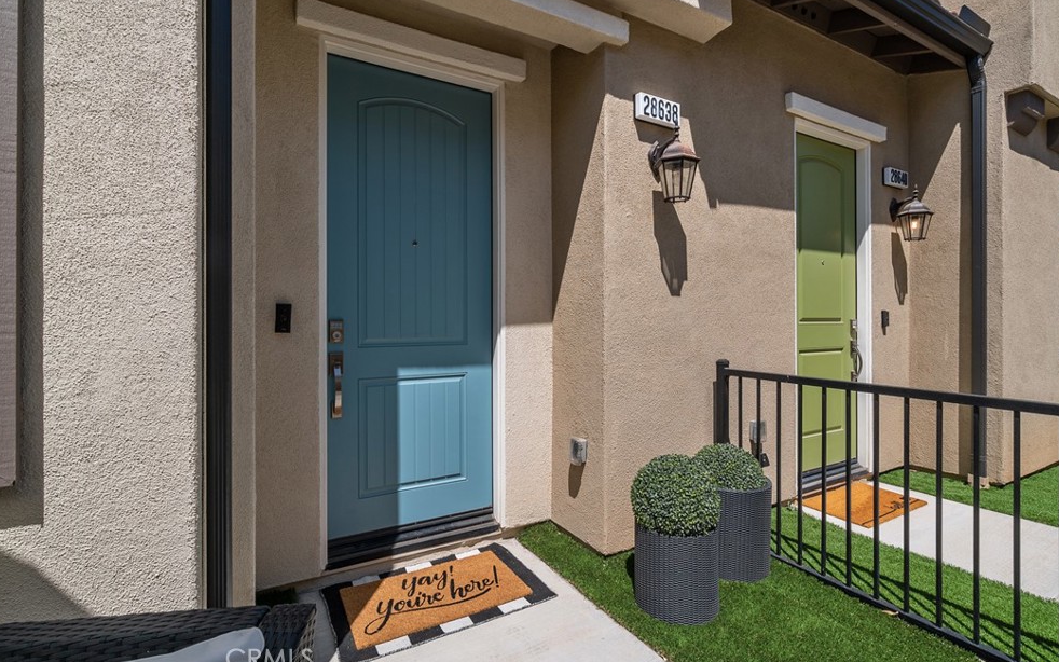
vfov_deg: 67.9
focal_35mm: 17
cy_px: 306
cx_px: 540
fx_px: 491
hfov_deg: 94.3
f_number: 11
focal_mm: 16
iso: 250
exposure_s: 1/350
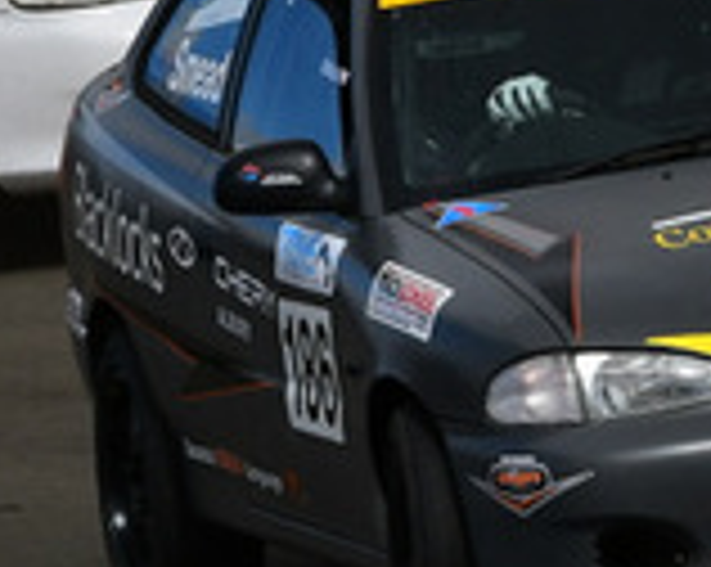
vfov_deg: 0.8
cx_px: 495
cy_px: 86
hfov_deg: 1.0
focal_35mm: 1858
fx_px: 39049
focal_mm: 260
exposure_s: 1/500
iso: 200
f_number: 11
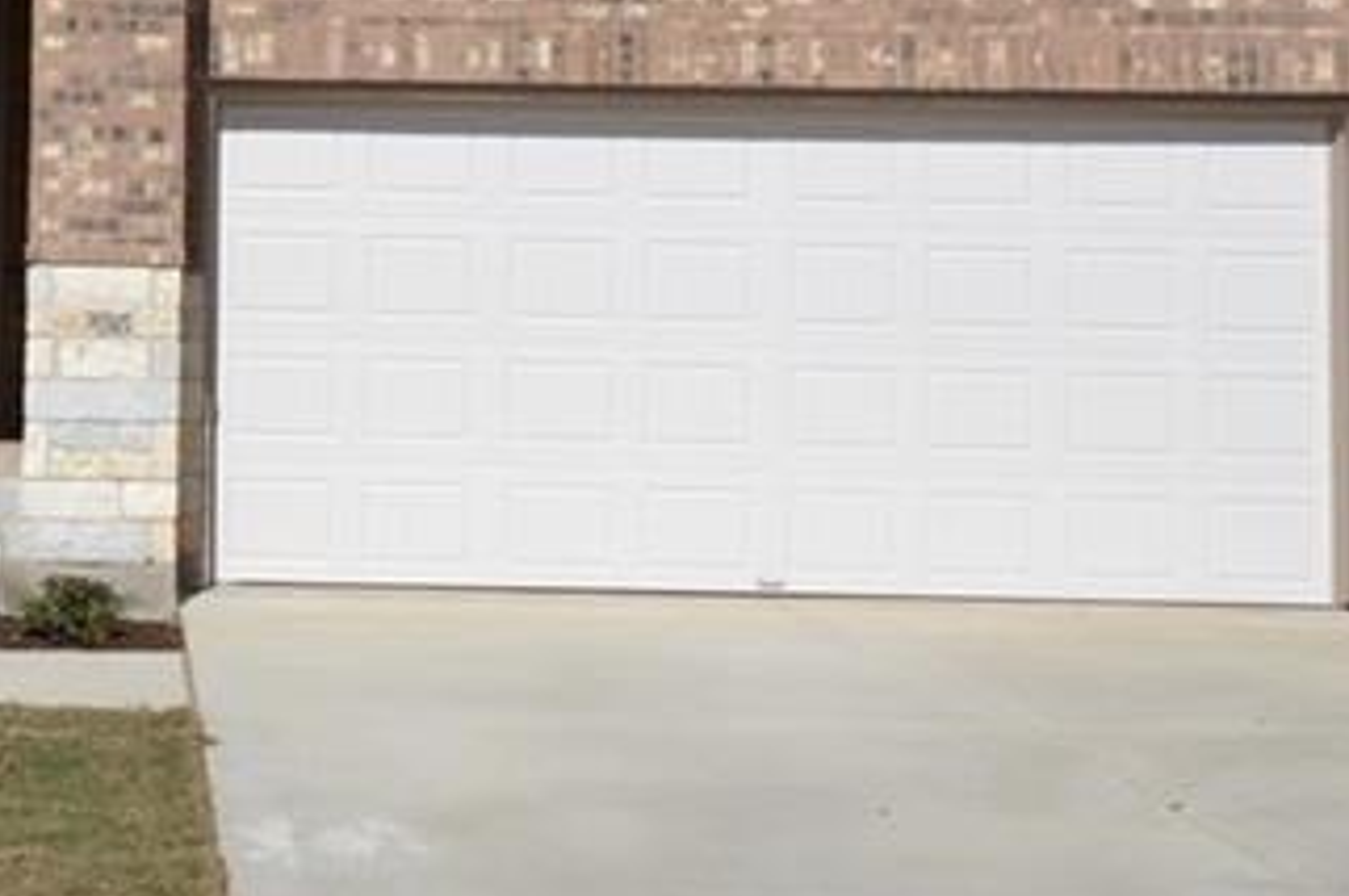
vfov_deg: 18.8
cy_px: 197
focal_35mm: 72
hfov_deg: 27.2
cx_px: 126
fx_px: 2680
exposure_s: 1/320
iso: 100
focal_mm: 15
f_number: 9
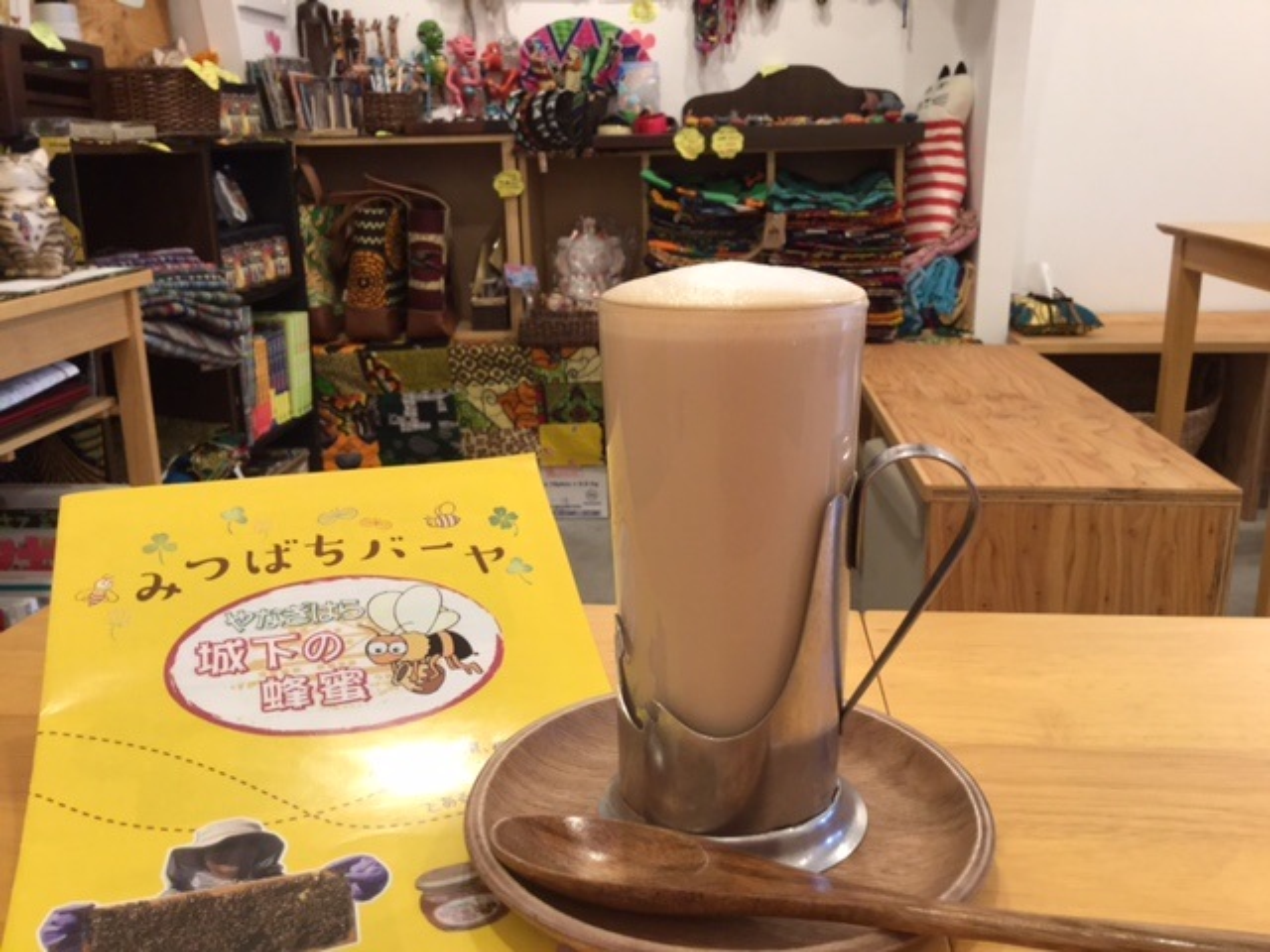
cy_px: 476
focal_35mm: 31
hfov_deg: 58.4
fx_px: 1137
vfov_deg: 45.4
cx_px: 635
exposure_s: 1/30
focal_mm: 3.3
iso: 100
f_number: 2.4
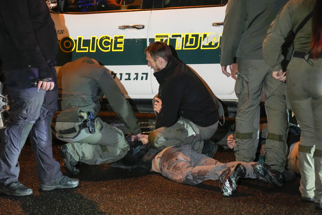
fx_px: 1145
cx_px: 161
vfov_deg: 10.7
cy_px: 108
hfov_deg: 16.0
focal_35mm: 128
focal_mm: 128
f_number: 2.8
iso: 10000
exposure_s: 1/100
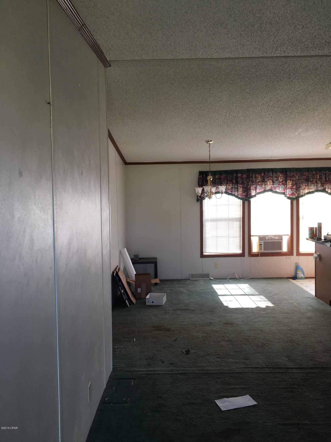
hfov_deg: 48.2
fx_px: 370
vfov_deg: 61.7
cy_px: 221
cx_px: 166
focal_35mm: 29
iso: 32
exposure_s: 1/60
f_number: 2.2
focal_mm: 4.15
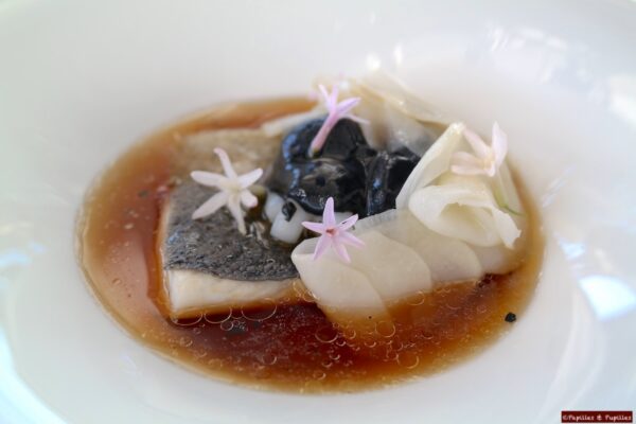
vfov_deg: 31.2
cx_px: 318
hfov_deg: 45.4
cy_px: 212
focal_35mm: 43
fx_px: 760
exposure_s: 1/100
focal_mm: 28
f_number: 4
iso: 100
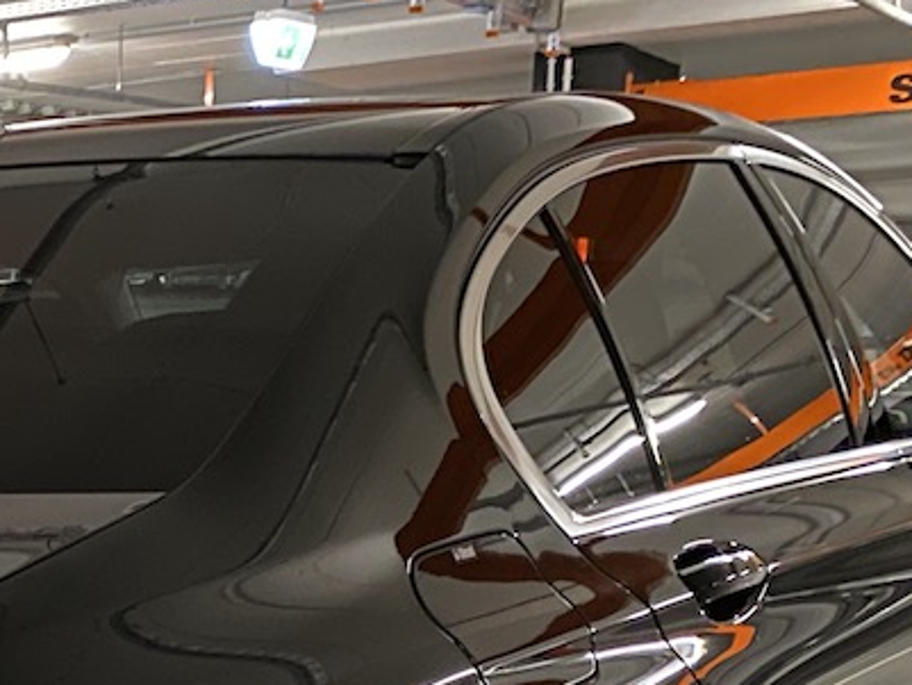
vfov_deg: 16.3
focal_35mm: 83
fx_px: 2187
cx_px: -403
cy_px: 1008
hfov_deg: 20.6
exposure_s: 1/25
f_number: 1.8
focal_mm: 4.25
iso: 800
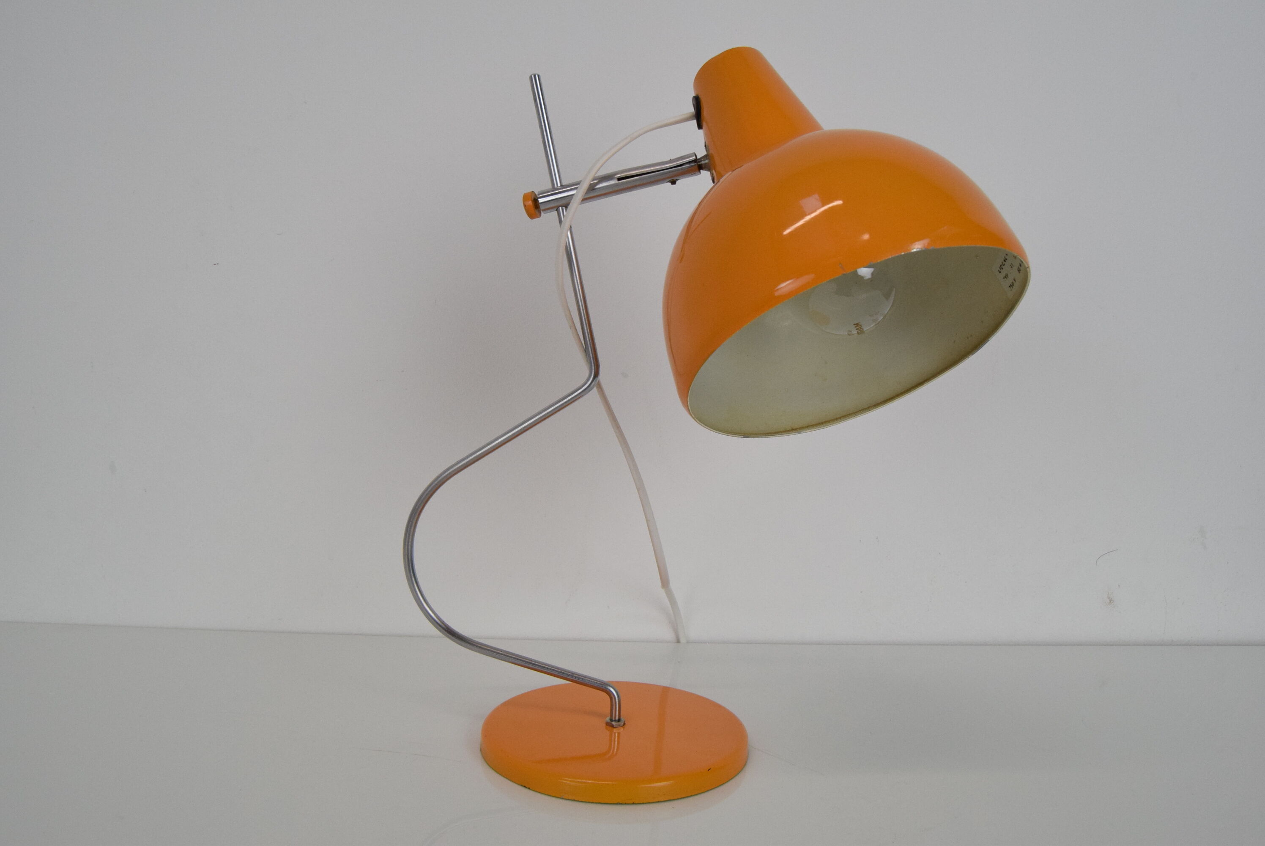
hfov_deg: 67.3
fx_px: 949
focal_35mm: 27
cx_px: 632
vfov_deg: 48.0
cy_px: 423
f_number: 9
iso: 1600
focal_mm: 18
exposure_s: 1/320
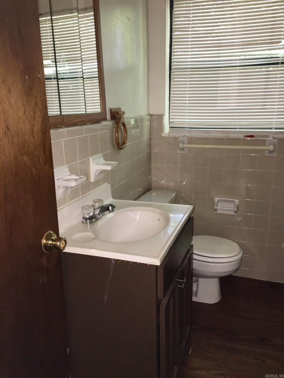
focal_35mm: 29
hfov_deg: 48.2
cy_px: 189
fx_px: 317
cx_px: 142
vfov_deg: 61.7
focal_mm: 4.15
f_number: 2.2
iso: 80
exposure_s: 1/20
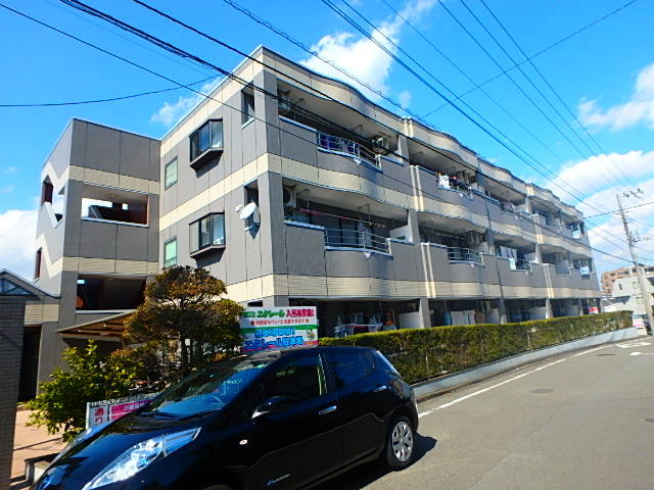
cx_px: 327
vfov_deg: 63.4
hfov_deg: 79.0
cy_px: 245
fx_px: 397
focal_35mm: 21
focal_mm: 3.7
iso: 125
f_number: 3.5
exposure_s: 1/800
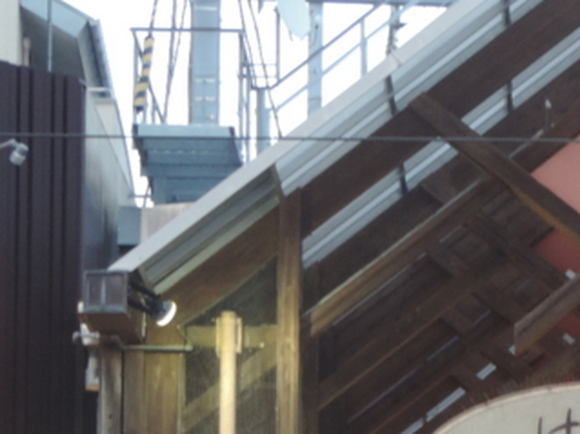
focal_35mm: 301
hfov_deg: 6.5
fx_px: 5041
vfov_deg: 4.9
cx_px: 698
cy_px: 341
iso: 400
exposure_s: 1/50
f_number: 4.2
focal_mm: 21.4
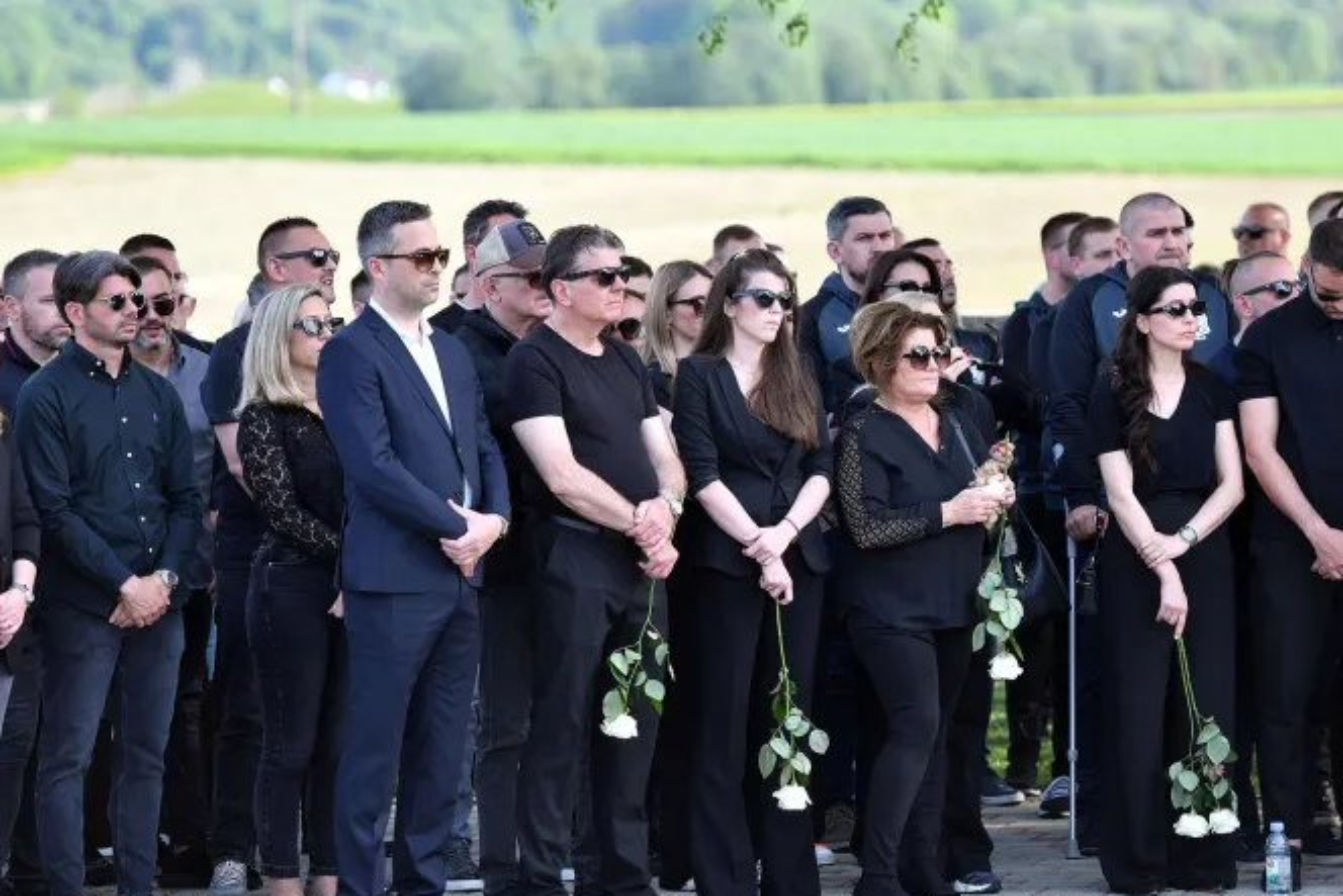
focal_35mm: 166
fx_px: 6194
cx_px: 672
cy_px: 480
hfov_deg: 12.4
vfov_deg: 8.3
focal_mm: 145
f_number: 5
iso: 400
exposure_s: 1/1000
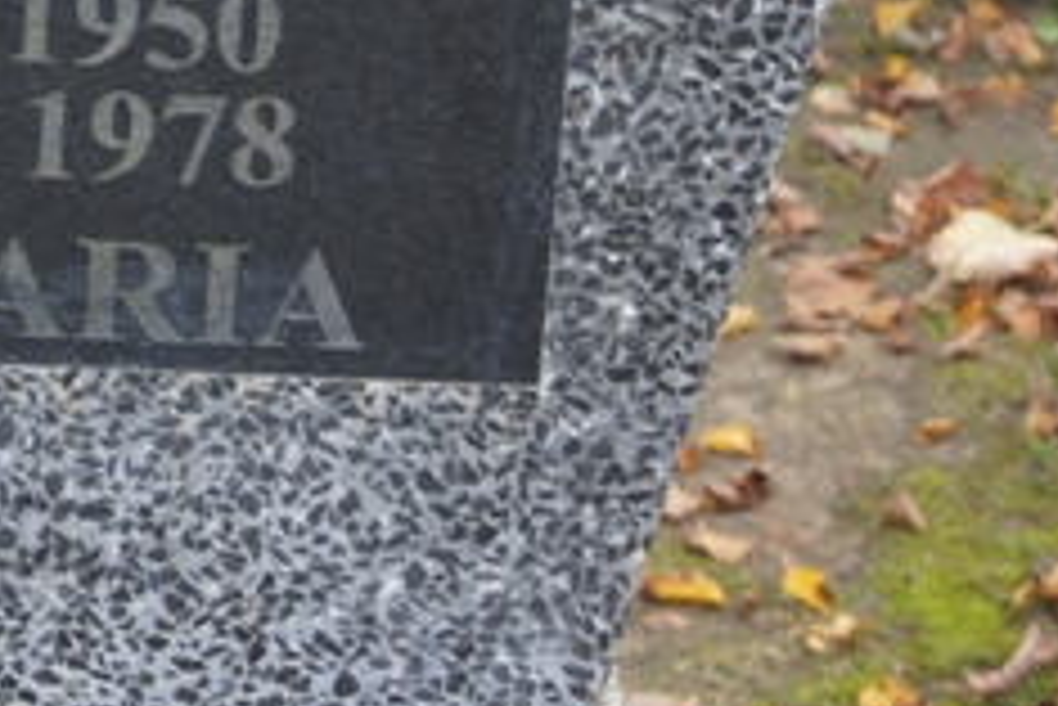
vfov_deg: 6.1
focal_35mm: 224
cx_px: -293
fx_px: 6597
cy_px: -139
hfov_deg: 9.0
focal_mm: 55
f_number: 5.6
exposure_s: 1/100
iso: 250
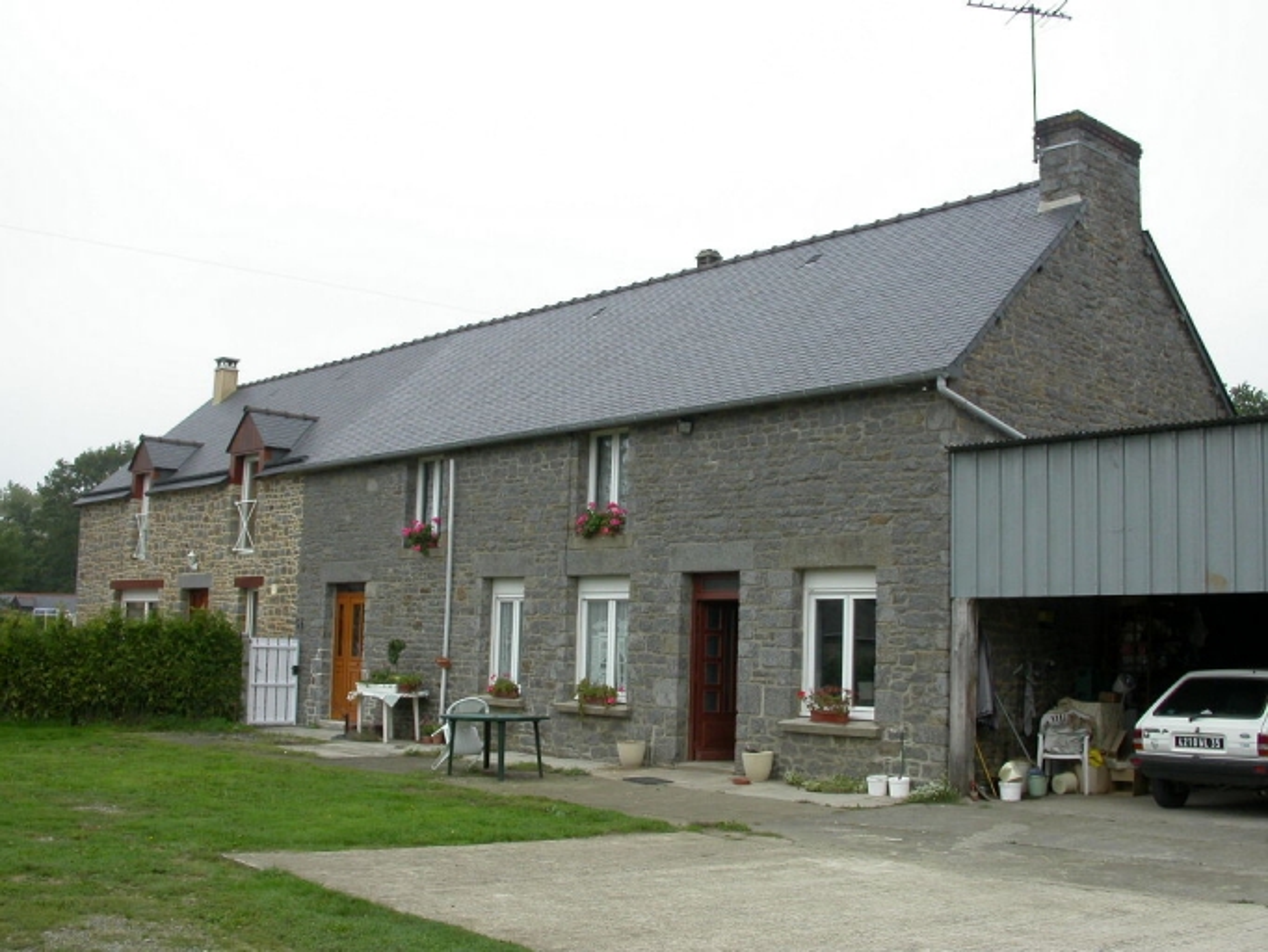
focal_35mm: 38
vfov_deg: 37.7
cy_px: 476
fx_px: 1392
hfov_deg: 49.0
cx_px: 634
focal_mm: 7.85
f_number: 5.3
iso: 100
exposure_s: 1/196
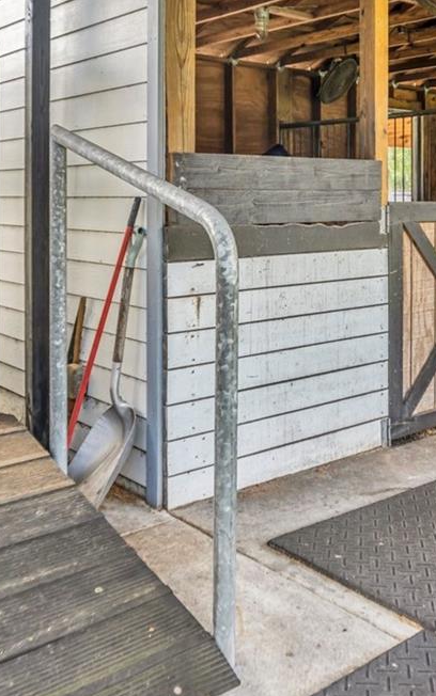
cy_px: 192
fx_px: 784
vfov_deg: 46.6
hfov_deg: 30.5
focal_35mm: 41
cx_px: 330
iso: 200
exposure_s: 1/15
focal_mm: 16.5
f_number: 8
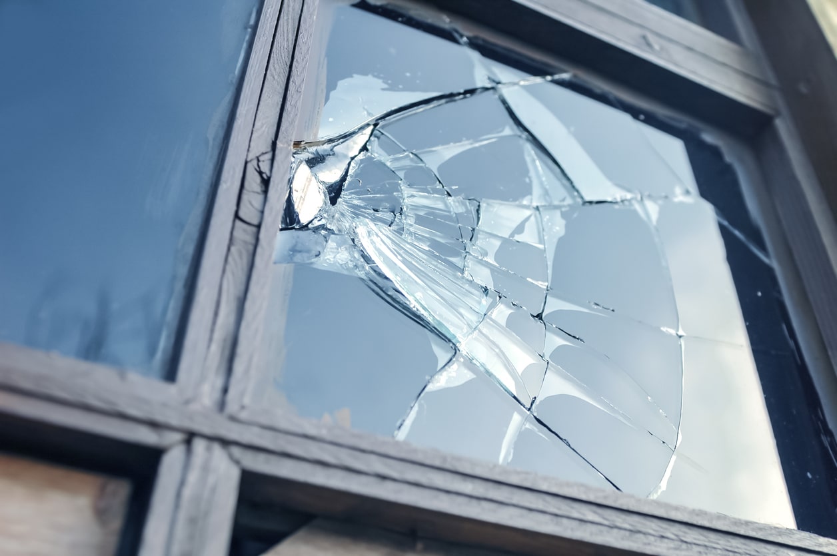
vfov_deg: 36.8
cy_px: 278
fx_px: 836
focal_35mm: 36
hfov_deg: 53.2
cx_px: 418
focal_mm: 24
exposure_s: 1/350
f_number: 3.3
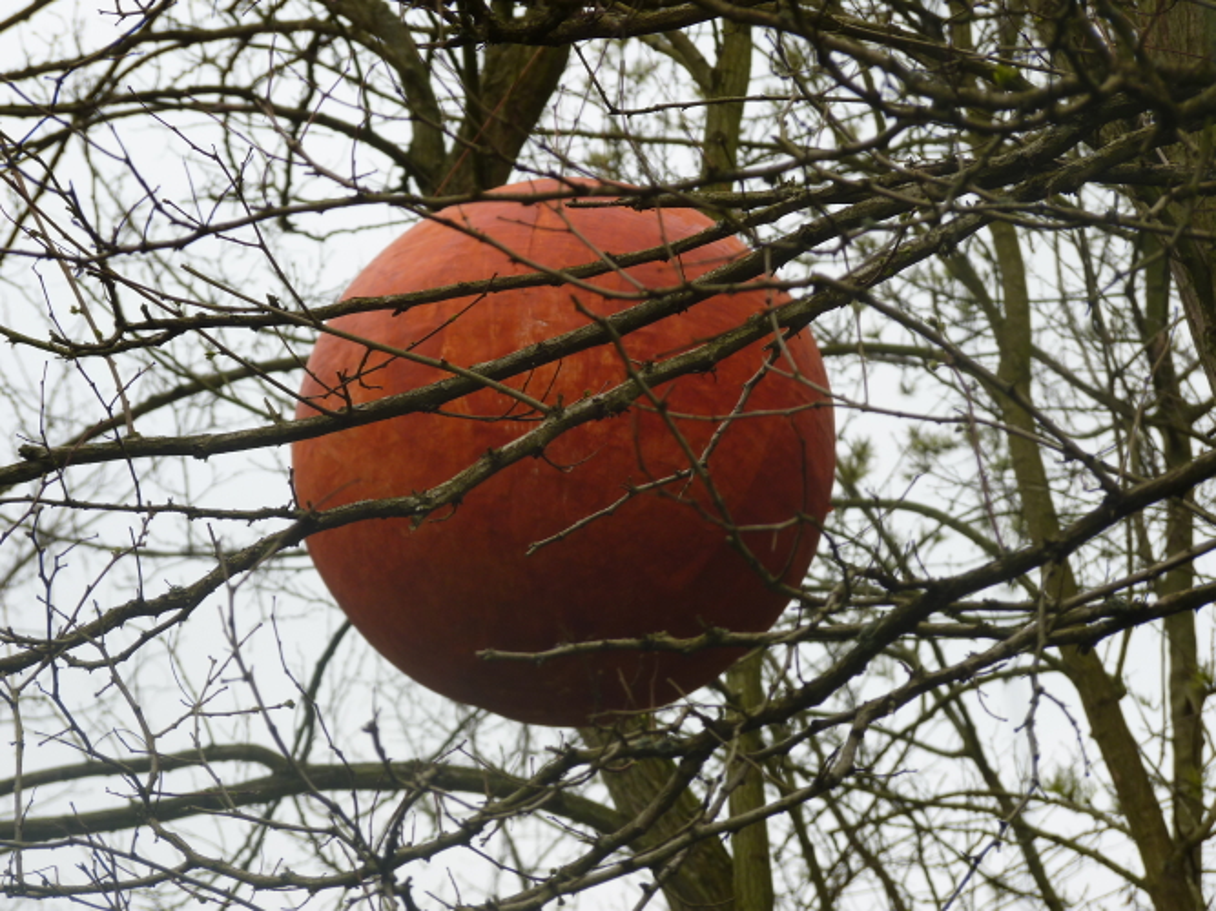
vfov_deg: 6.8
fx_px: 7621
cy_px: 456
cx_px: 608
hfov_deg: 9.1
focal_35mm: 217
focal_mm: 38.5
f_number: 4
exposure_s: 1/160
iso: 80
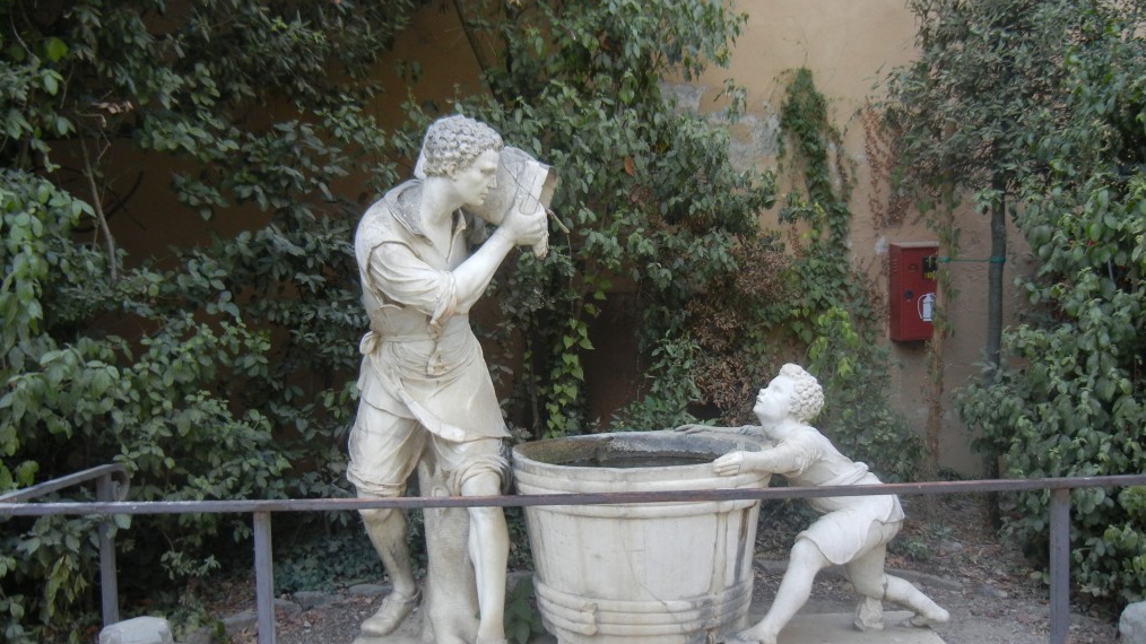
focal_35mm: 33
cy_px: 365
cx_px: 575
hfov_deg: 59.5
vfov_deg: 35.6
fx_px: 1003
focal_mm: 5.4
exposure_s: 1/62
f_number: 3.5
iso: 247
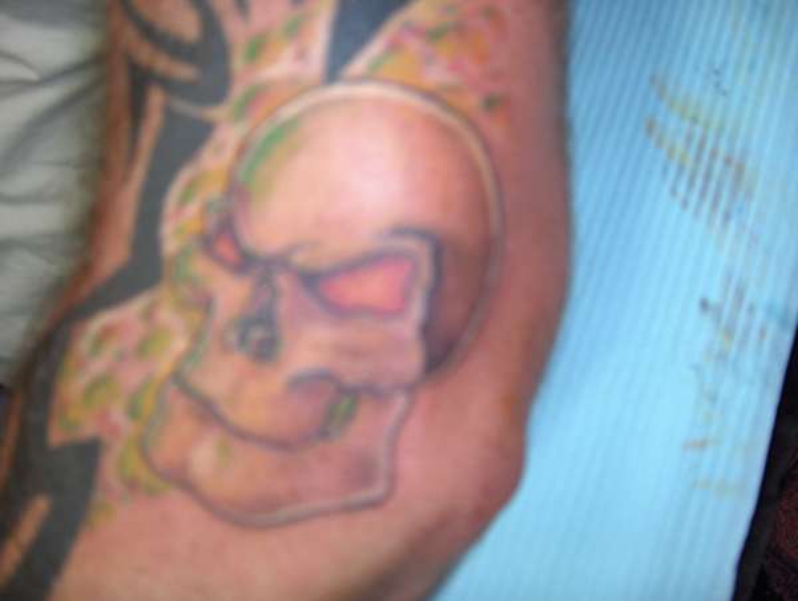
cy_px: 300
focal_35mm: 39
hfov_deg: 47.8
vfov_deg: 36.9
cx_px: 399
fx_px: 901
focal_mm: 8
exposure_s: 1/60
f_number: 2.8
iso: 100
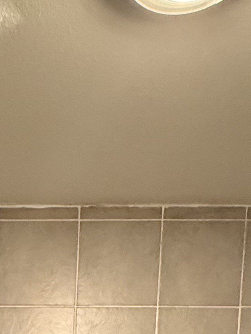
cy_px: 644
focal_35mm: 64
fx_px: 618
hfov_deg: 21.5
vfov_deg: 19.6
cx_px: -43
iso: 640
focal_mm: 2.22
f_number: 2.2
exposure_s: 1/50
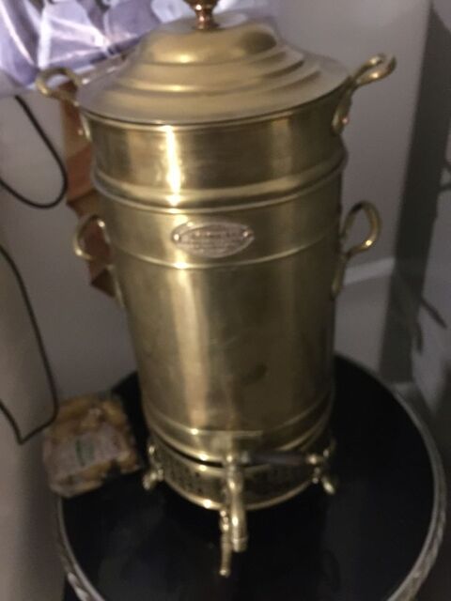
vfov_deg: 61.7
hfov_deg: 48.2
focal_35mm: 29
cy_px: 300
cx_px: 226
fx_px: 504
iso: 250
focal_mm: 4.15
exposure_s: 1/4
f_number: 2.2
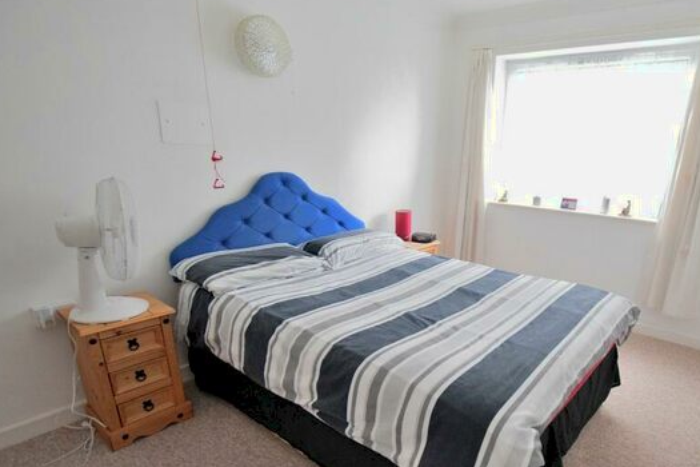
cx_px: 437
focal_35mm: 20
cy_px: 292
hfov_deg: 82.4
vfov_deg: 61.1
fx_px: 389
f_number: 3.5
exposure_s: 1/60
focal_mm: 10
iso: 2200
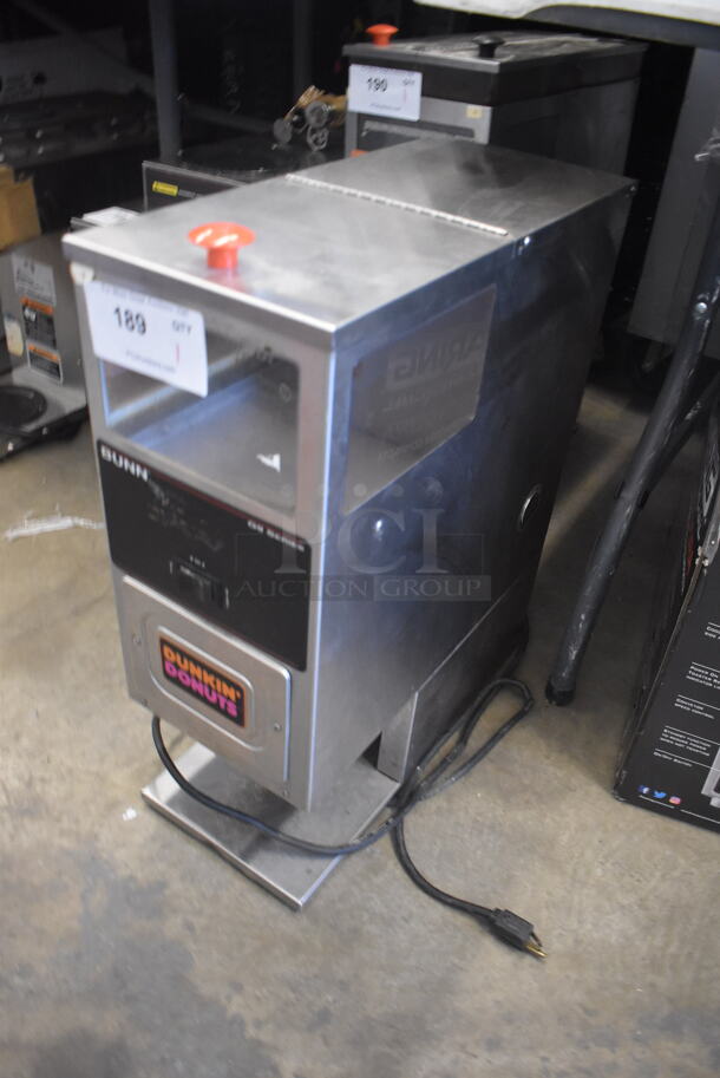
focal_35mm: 27
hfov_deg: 48.0
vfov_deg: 67.3
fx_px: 809
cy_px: 539
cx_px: 360
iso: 3200
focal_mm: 18
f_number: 3.5
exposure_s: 1/125
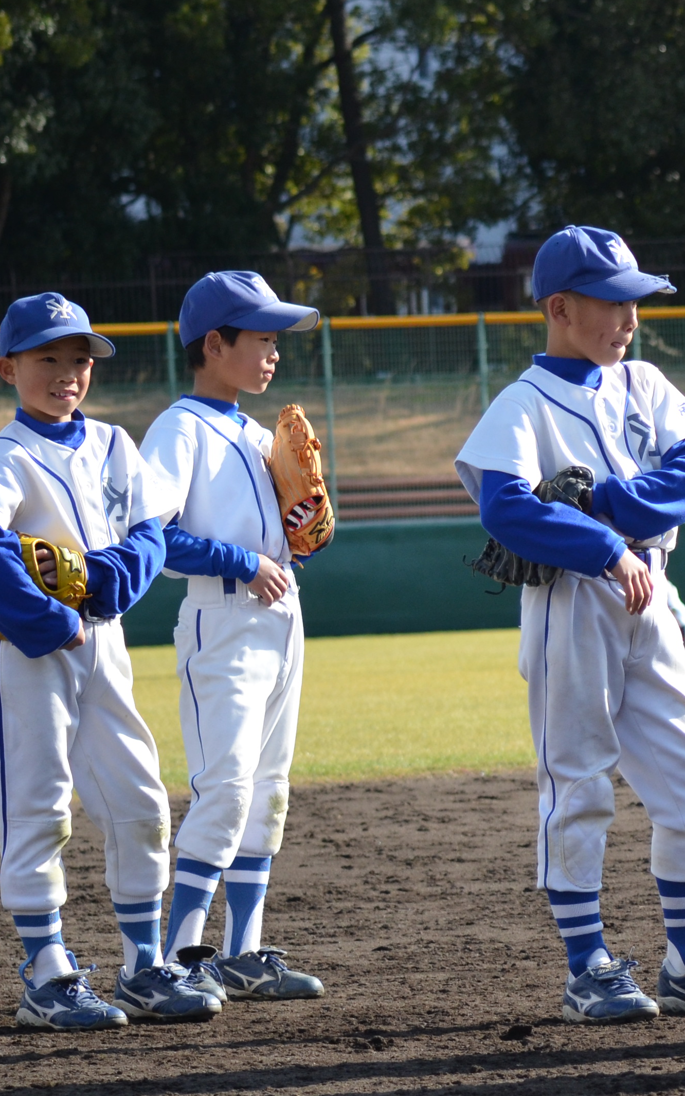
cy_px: 554
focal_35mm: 247
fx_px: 7377
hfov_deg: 5.2
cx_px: 1195
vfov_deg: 8.5
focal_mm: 70
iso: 400
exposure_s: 1/1250
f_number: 5
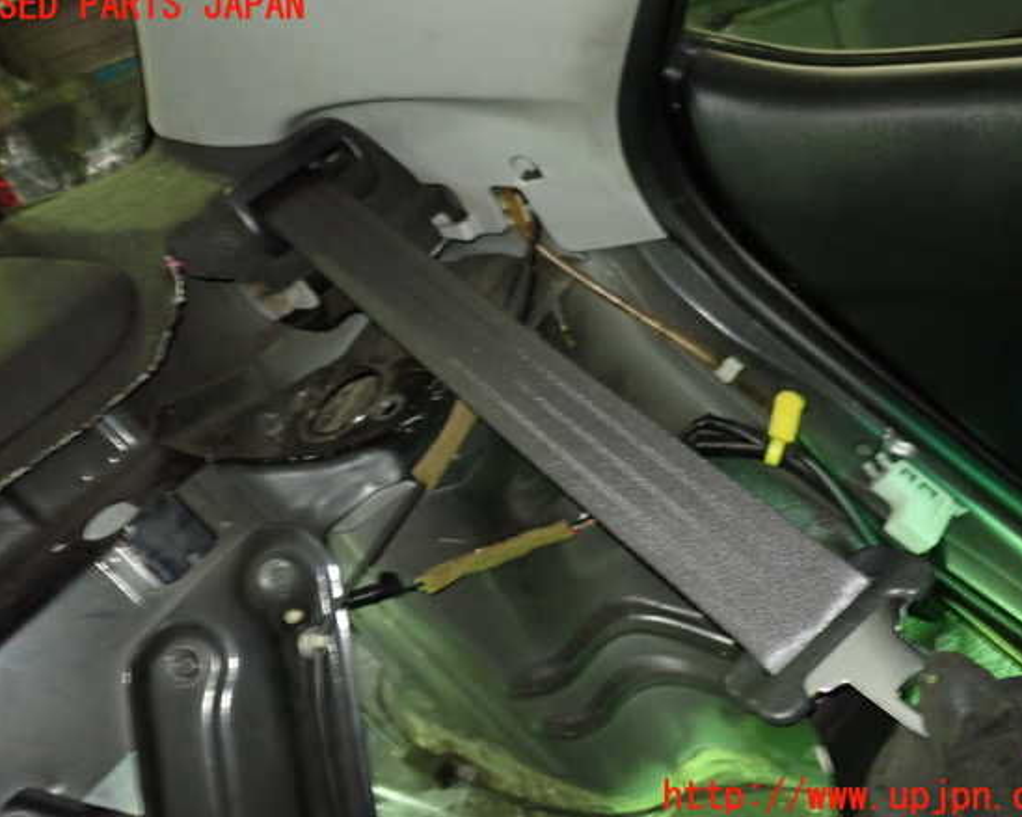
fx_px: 968
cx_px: 525
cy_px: 402
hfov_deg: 55.7
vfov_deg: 45.8
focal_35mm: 32
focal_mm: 5.4
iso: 800
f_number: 2.3
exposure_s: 1/10
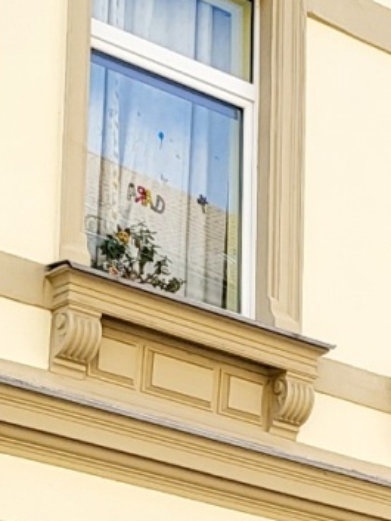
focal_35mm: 136
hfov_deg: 10.5
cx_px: 618
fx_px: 2047
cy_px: 667
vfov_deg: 14.0
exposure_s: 1/1250
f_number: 1.8
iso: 40
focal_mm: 5
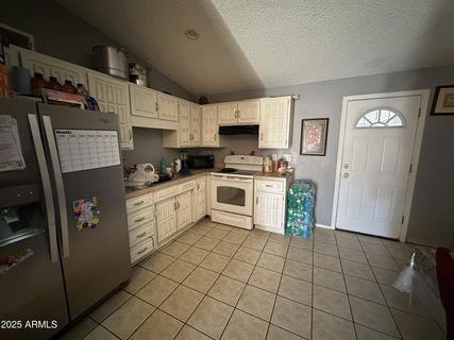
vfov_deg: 85.6
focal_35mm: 14
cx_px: 227
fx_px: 184
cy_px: 170
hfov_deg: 102.1
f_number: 2.2
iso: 1000
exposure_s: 1/40
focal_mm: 2.22
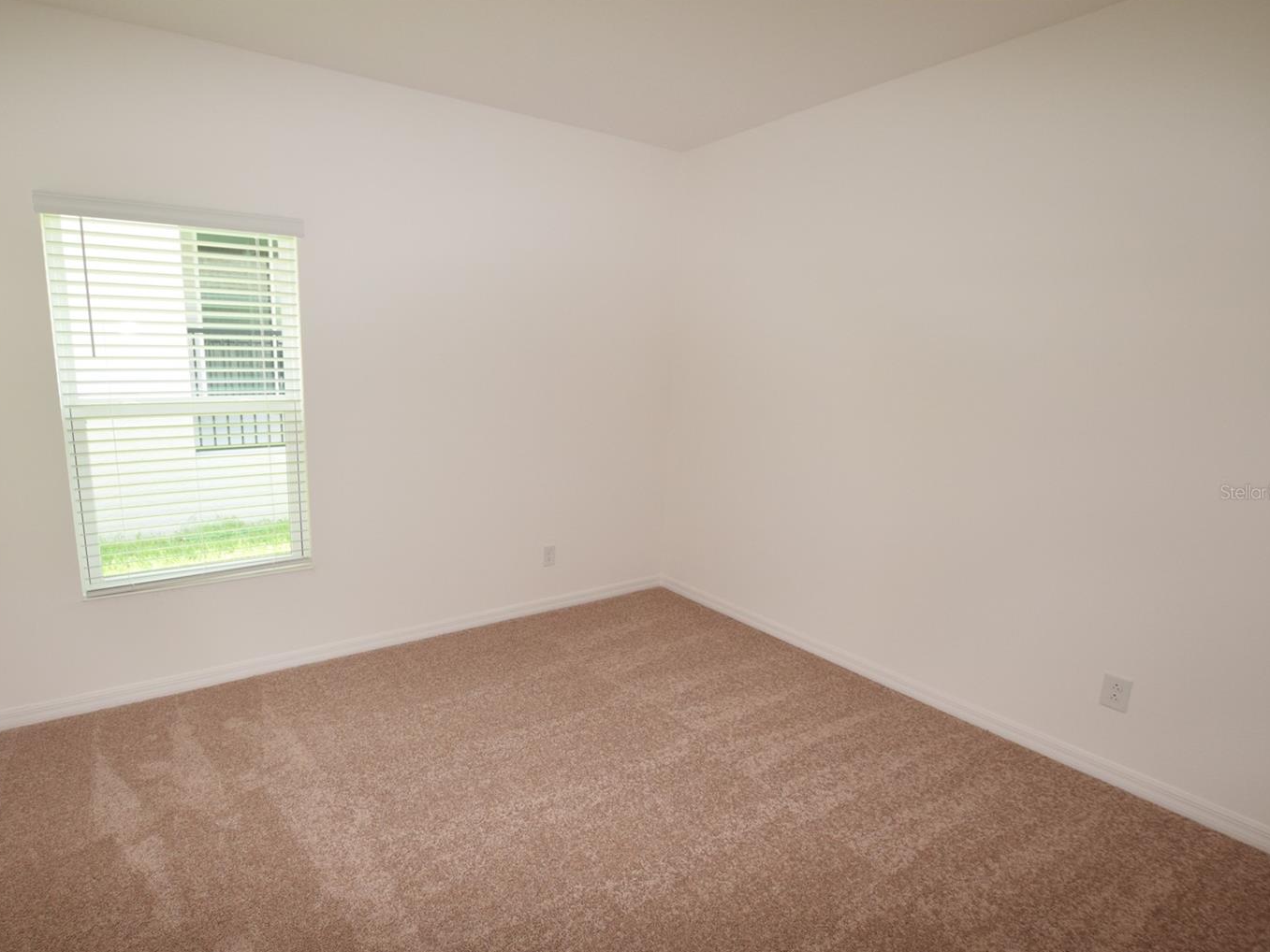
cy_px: 492
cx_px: 555
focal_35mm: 17
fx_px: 624
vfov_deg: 74.7
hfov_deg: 90.6
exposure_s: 1/100
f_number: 5
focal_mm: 10
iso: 800
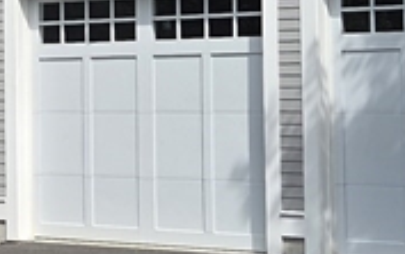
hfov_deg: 14.6
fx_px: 1558
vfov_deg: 9.3
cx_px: -5
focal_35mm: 141
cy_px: 37
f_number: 1.8
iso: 80
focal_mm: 5.4
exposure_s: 1/3628
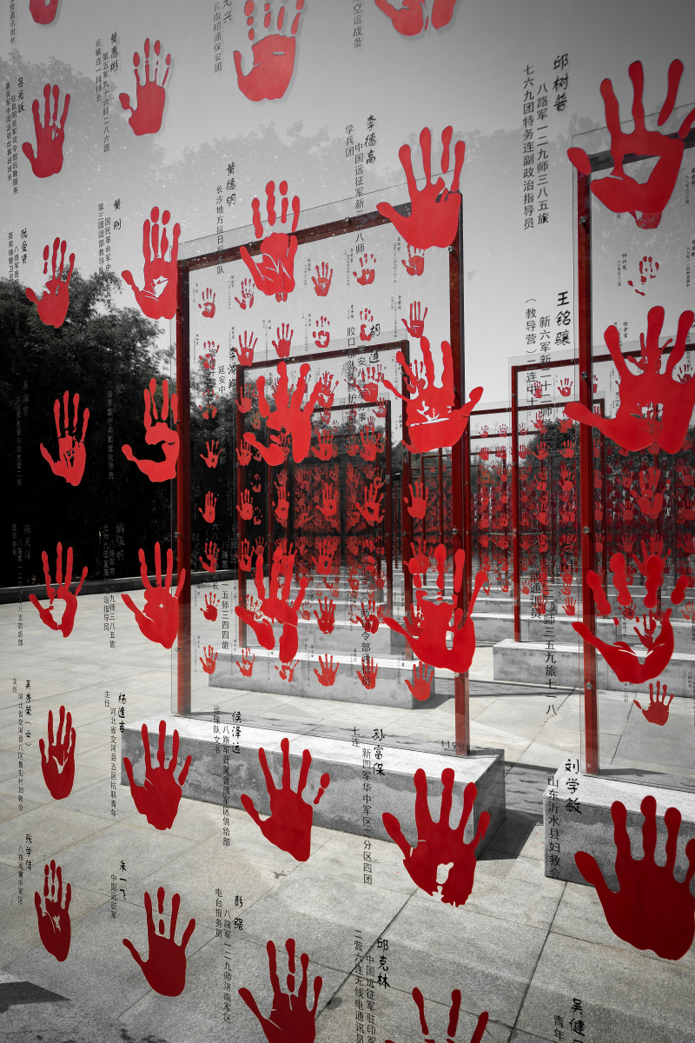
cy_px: 522
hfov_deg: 53.1
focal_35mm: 24
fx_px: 695
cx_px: 348
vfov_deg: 73.7
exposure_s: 1/250
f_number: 8
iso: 100
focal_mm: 24
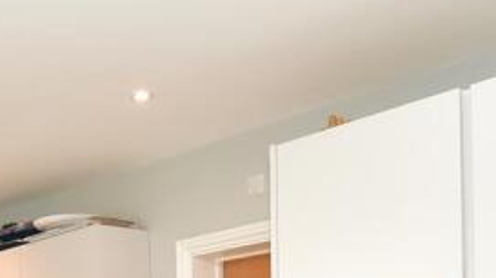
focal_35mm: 59
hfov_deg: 32.6
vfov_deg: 18.4
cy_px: 397
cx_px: 2
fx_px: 775
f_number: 4.5
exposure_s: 1/13
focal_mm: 10
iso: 160
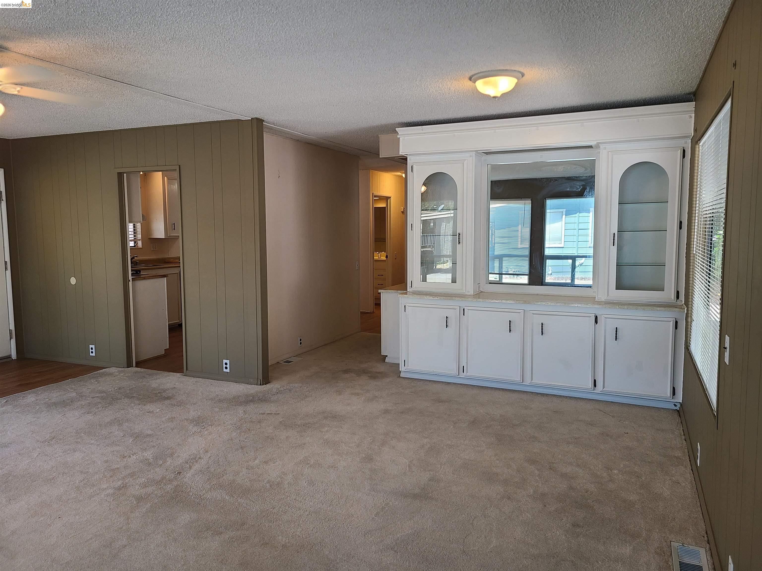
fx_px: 572
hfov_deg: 67.3
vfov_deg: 53.1
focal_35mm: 26
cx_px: 381
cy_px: 286
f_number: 1.8
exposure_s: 1/120
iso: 64
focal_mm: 5.4
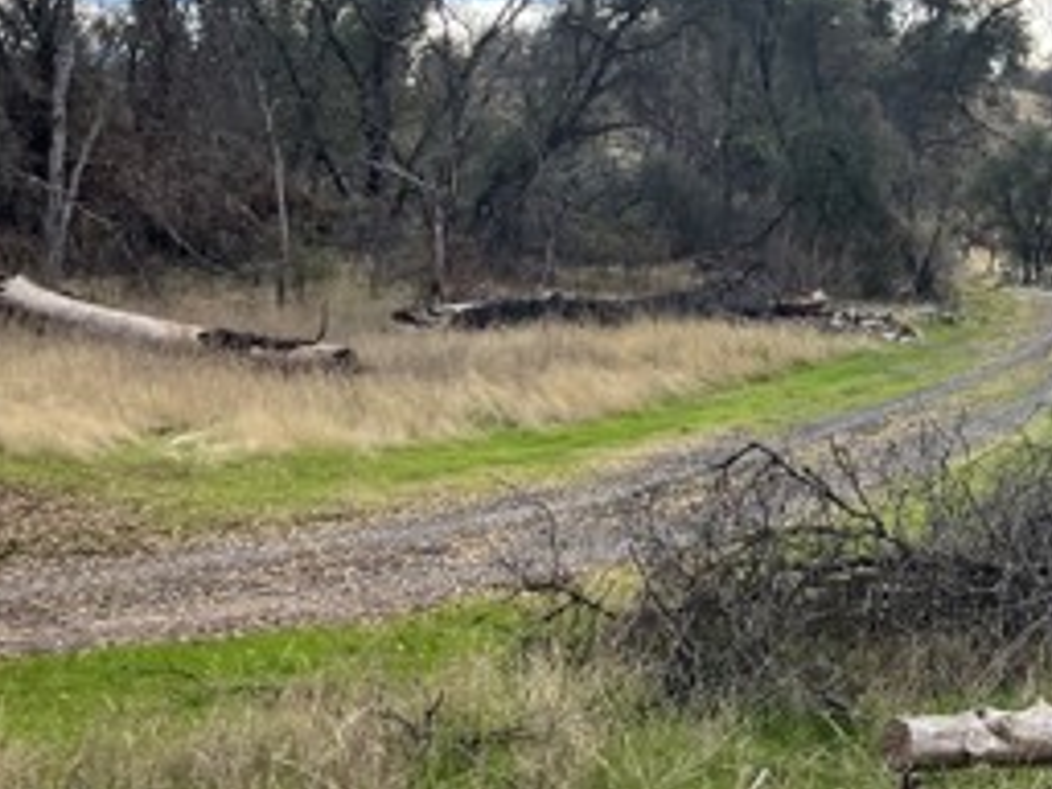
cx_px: 1147
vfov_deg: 22.4
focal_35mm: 65
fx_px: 1975
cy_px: 201
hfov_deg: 27.4
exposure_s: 1/1862
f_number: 1.6
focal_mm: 5.1
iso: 50
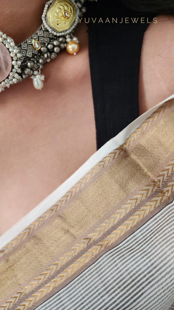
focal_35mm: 36
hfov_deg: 32.3
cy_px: 125
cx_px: 48
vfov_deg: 54.9
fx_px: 295
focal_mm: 5
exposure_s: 1/100
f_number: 1.8
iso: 640
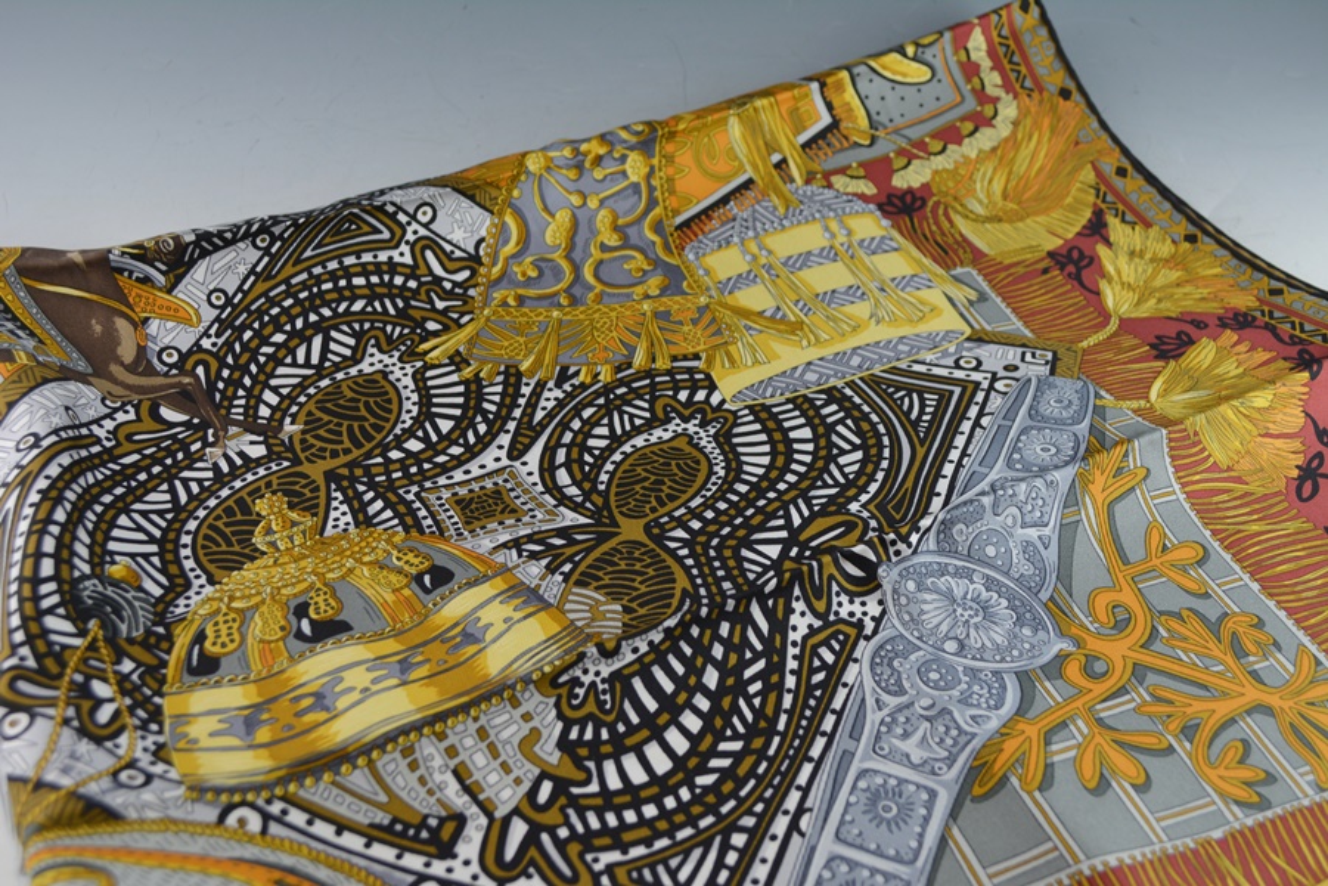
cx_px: 664
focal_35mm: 39
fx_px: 1439
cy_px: 443
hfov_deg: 49.6
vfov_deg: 34.2
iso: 360
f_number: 5.6
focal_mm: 26
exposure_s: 1/125
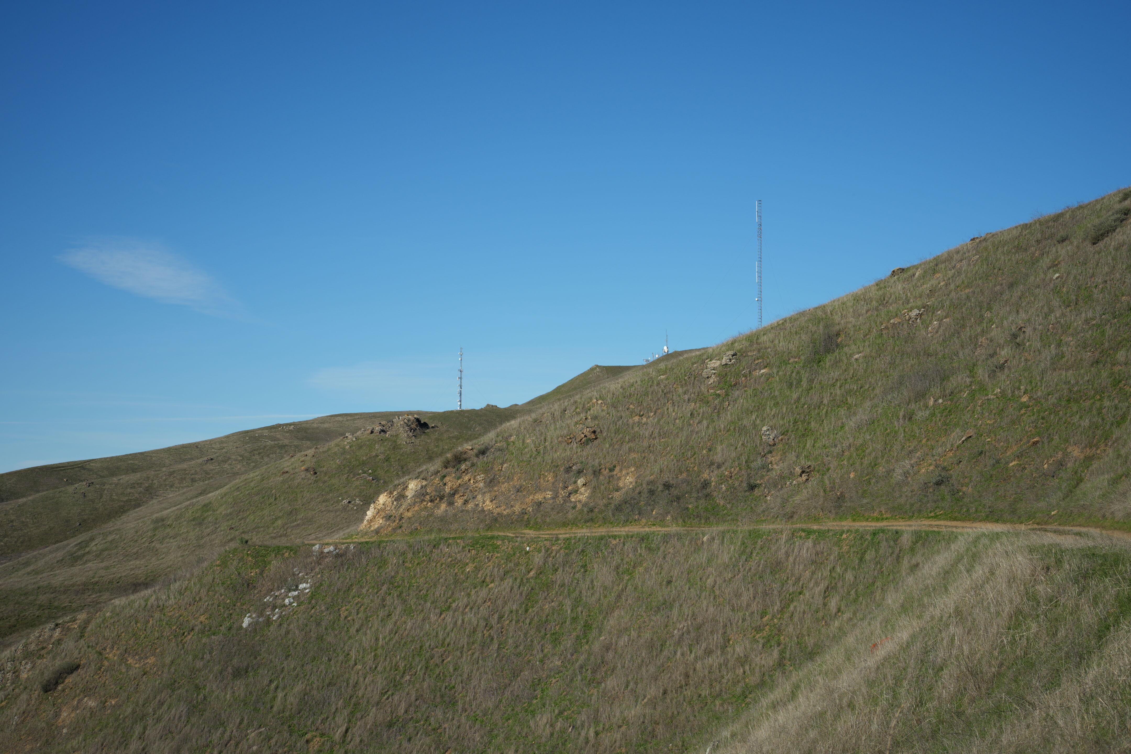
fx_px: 2105
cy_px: 377
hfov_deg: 30.1
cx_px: 566
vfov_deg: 20.3
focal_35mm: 67
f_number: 5.6
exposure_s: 1/1000
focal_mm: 67
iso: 125
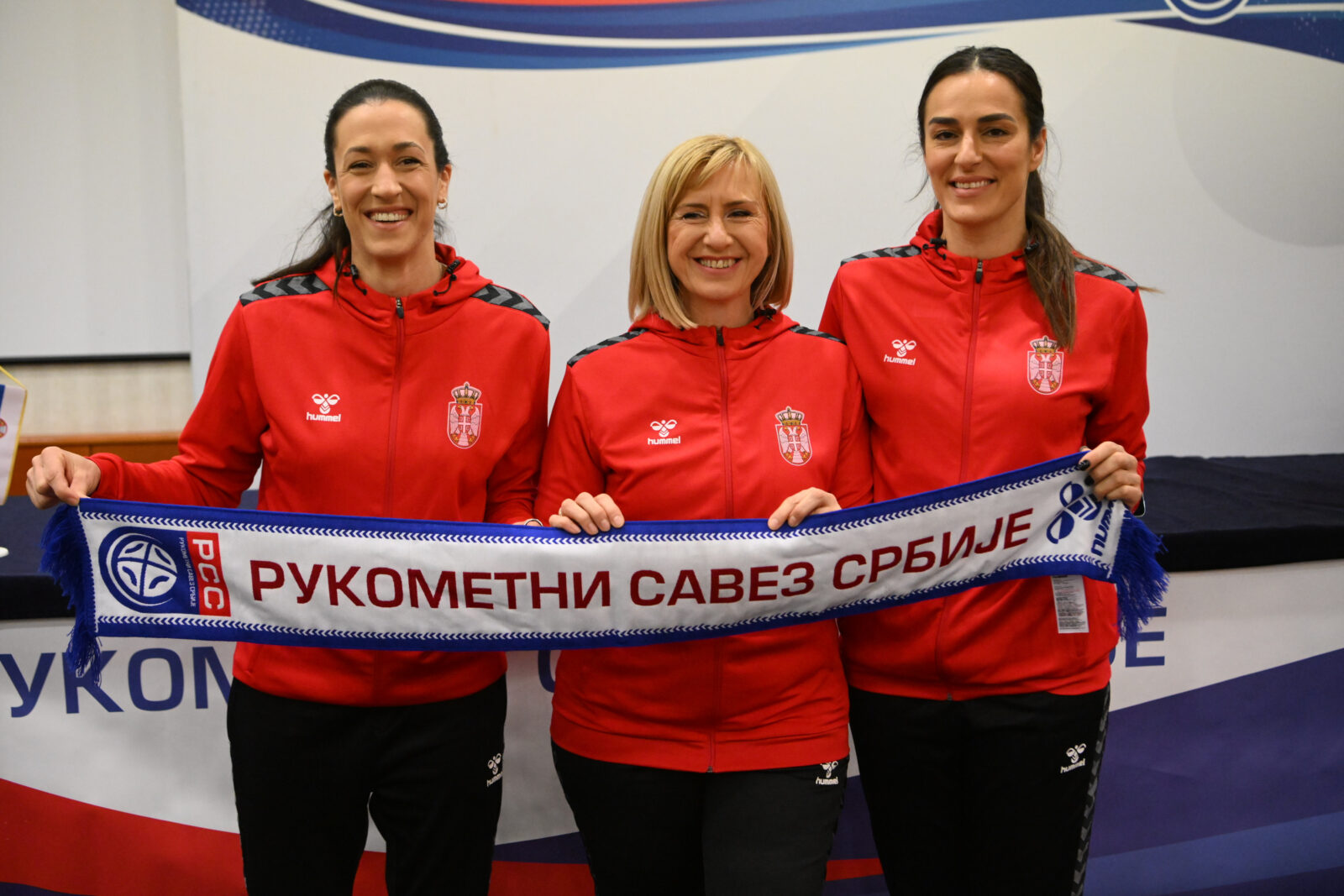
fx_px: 1867
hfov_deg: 39.6
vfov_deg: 27.0
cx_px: 672
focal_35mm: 50
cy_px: 448
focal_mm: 50
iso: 6400
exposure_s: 1/250
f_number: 4
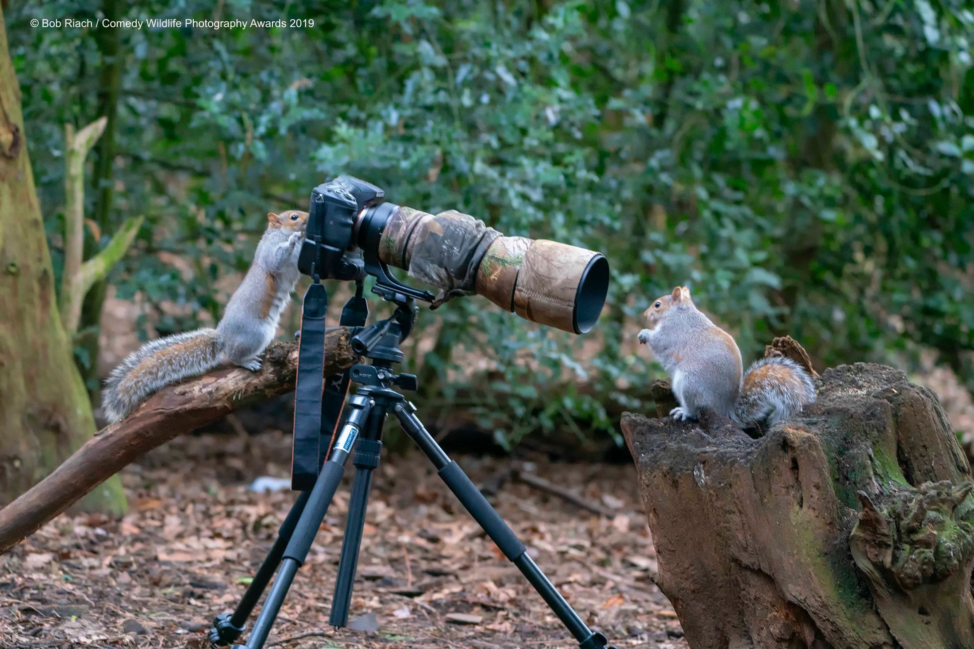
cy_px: 324
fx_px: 3652
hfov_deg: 15.2
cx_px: 487
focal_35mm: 135
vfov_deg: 10.2
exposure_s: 1/200
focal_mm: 135
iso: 1600
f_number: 5.6
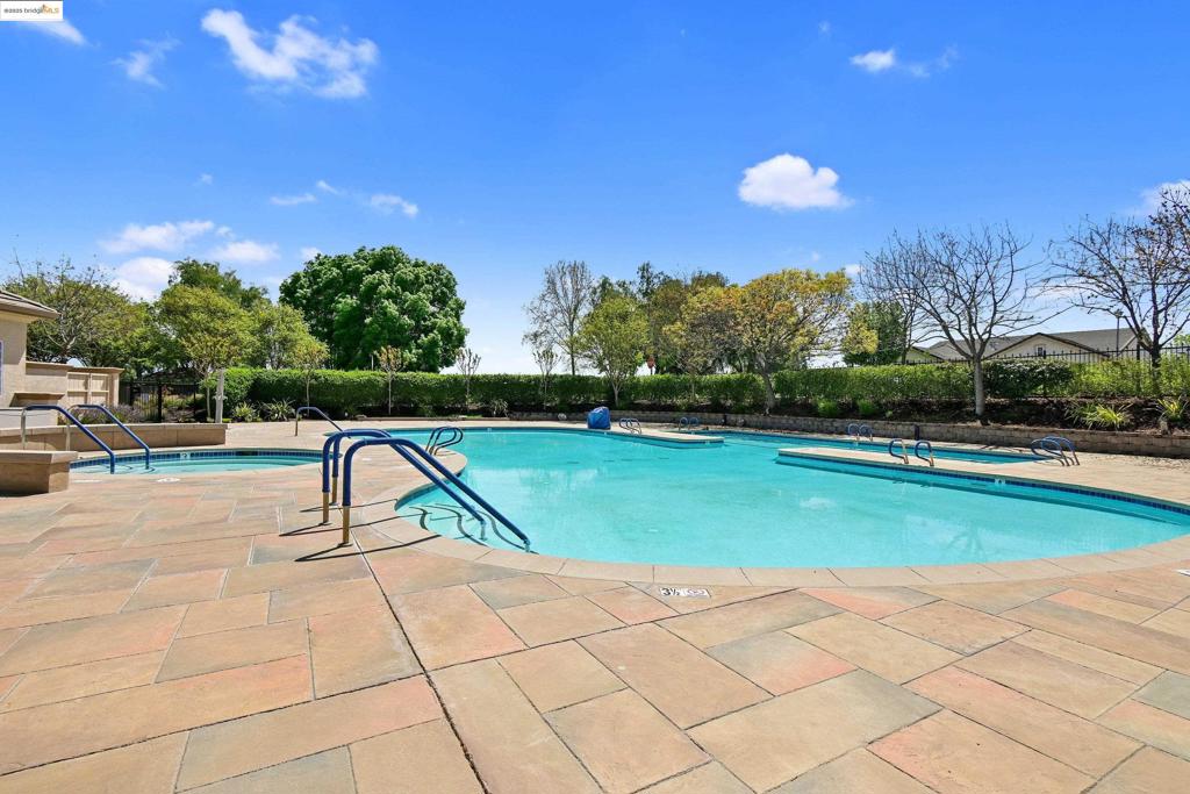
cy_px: 397
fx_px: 496
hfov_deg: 100.4
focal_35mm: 15
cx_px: 595
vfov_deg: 77.3
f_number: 8
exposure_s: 1/200
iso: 200
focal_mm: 10
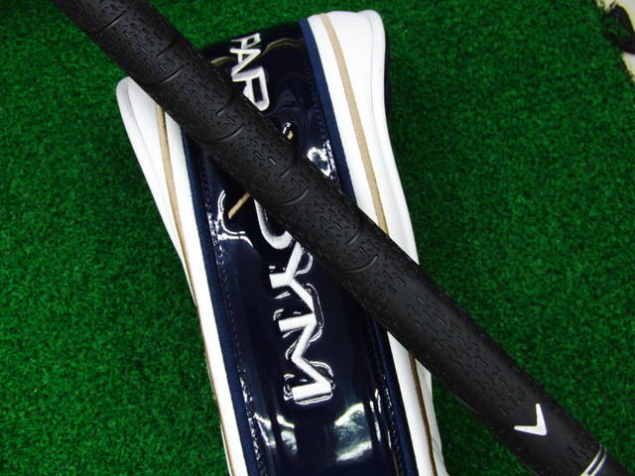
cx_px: 318
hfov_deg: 50.1
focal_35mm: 37
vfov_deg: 38.7
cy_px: 238
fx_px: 679
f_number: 3.6
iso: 400
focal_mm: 6.42
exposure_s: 1/60
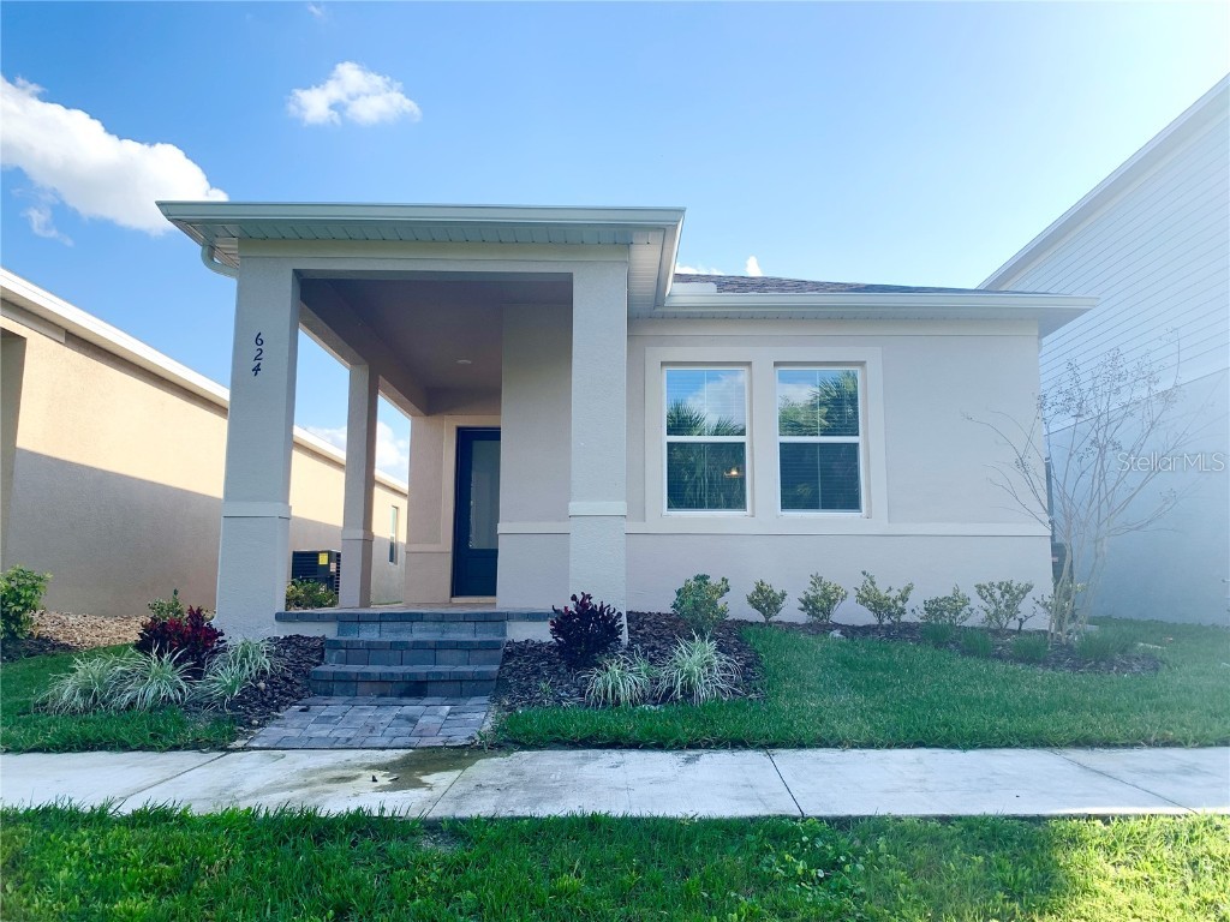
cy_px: 461
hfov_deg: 67.3
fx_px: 924
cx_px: 615
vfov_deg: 53.1
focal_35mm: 26
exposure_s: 1/1490
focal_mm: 4.25
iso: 25
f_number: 1.8
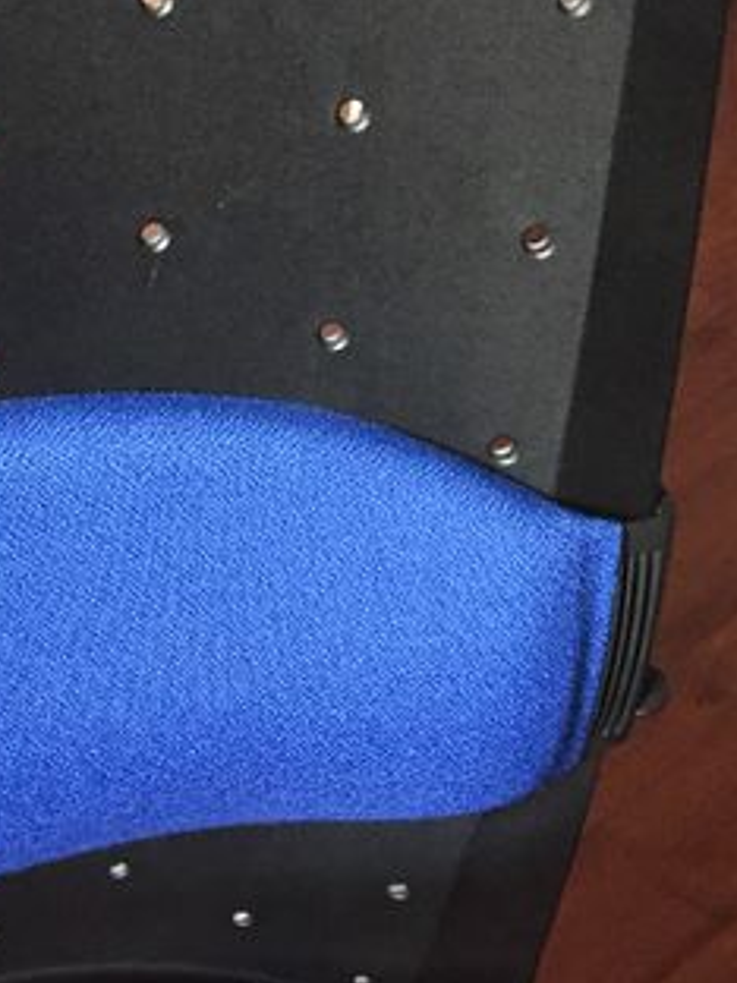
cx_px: 79
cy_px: 1106
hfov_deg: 15.7
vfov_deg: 20.1
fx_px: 2640
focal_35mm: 93
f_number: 2.2
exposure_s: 1/17
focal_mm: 4.15
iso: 320
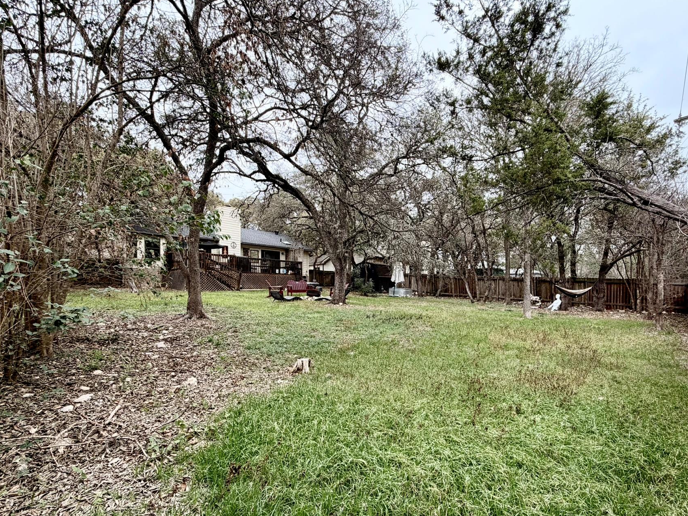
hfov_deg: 90.9
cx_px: 369
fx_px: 338
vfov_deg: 74.3
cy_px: 296
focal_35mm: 17
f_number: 2.2
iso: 64
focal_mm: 2.22
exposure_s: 1/212
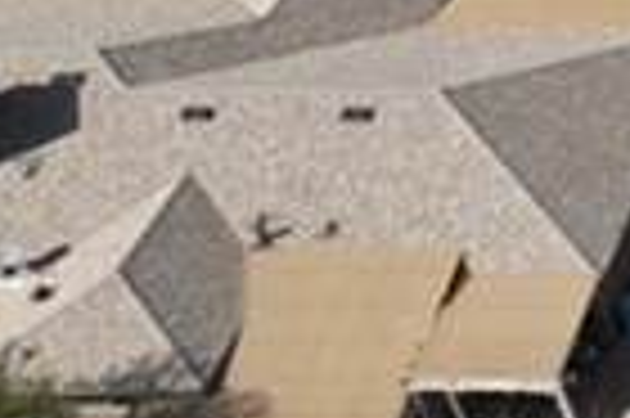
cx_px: 1395
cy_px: 274
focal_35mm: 114
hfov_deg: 14.0
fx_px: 1993
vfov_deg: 12.0
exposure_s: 1/1600
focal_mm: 12.29
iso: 100
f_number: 2.8
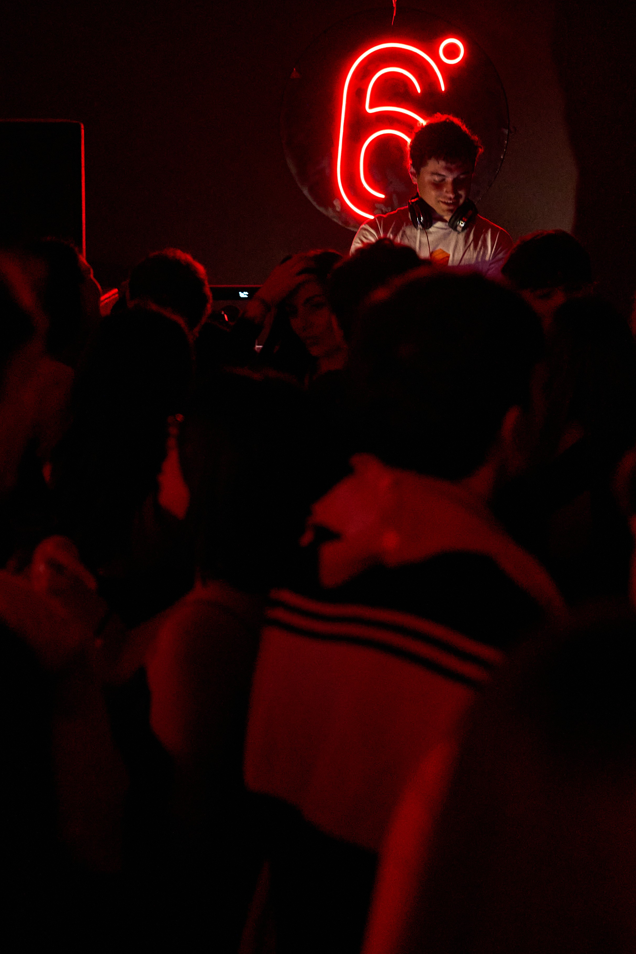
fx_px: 2124
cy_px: 283
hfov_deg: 17.0
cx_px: 436
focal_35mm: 80
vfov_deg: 25.1
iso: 5000
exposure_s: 1/50
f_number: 2.8
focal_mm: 48.7
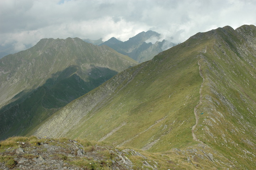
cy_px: 85
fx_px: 256
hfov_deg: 53.2
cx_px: 128
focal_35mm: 36
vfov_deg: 36.8
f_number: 10
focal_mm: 24
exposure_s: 1/400
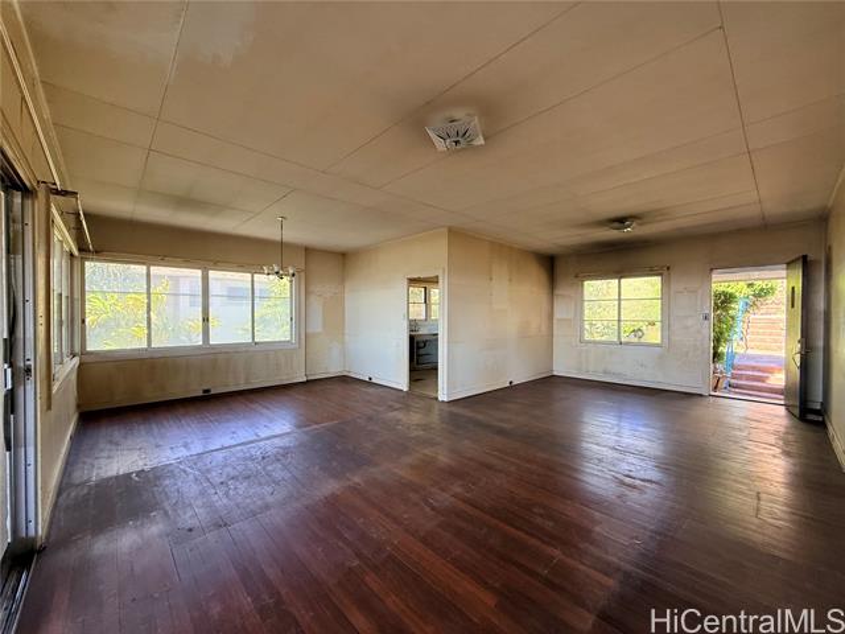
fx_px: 342
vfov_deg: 85.7
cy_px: 317
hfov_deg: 102.1
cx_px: 422
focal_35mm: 14
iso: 200
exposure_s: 1/99
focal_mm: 2.22
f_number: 2.2
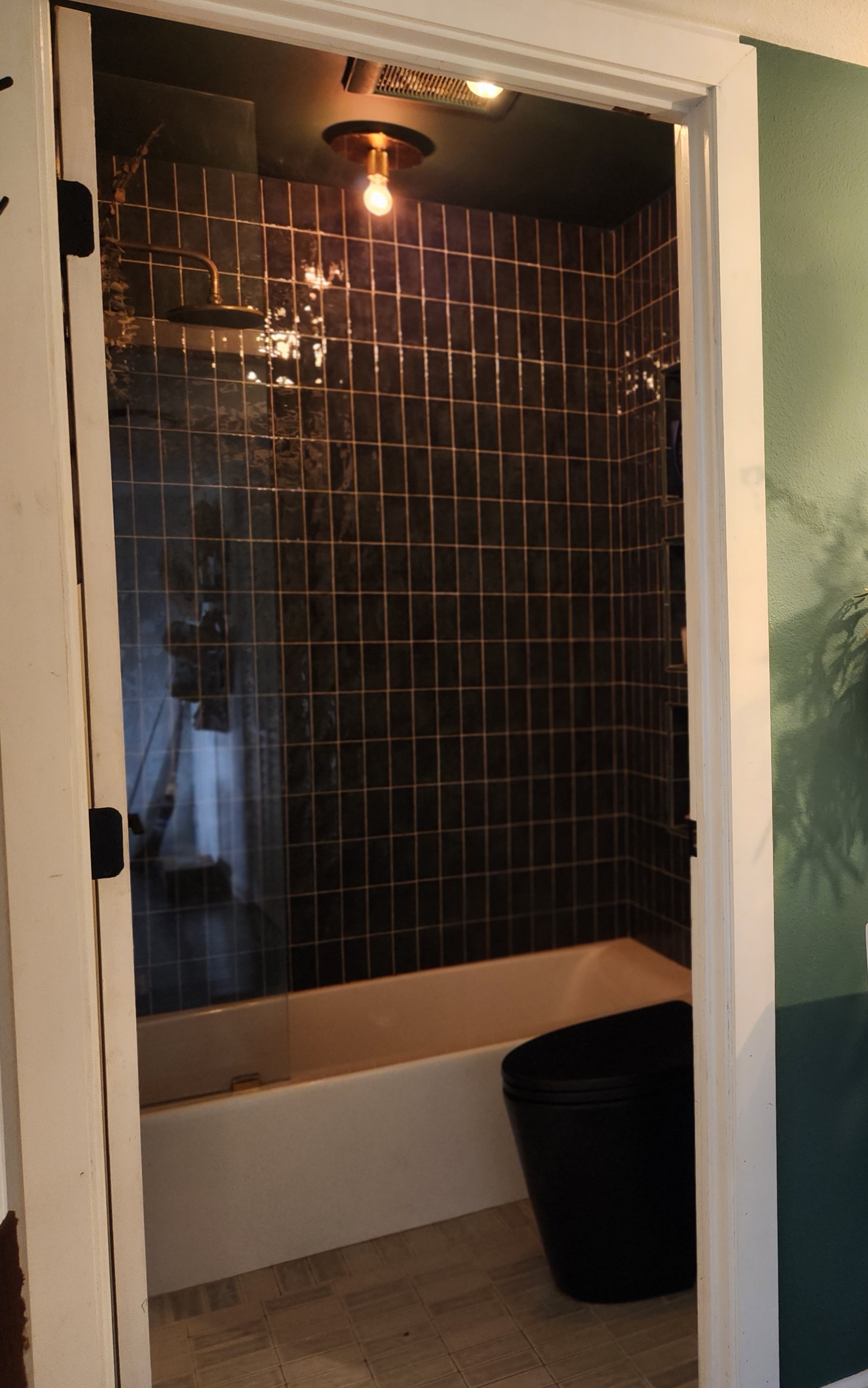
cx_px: 817
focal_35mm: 33
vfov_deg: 58.1
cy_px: 691
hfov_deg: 35.5
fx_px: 1249
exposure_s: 1/30
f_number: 1.8
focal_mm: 5.4
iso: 250
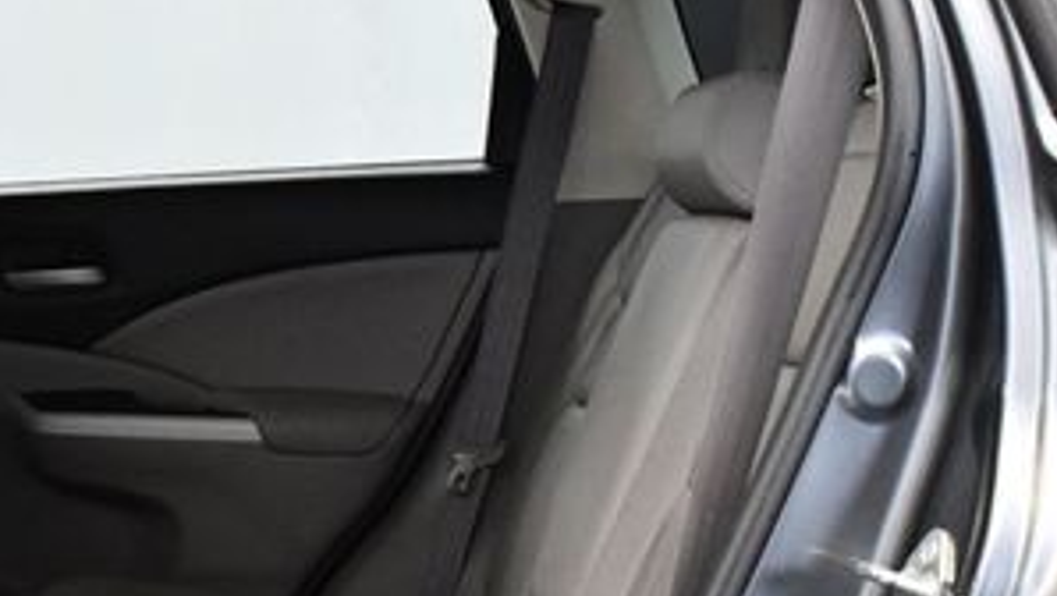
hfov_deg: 25.9
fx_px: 2271
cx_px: 277
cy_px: 461
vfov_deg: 14.9
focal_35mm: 81
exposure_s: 1/125
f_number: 3.5
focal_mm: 18
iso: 3200
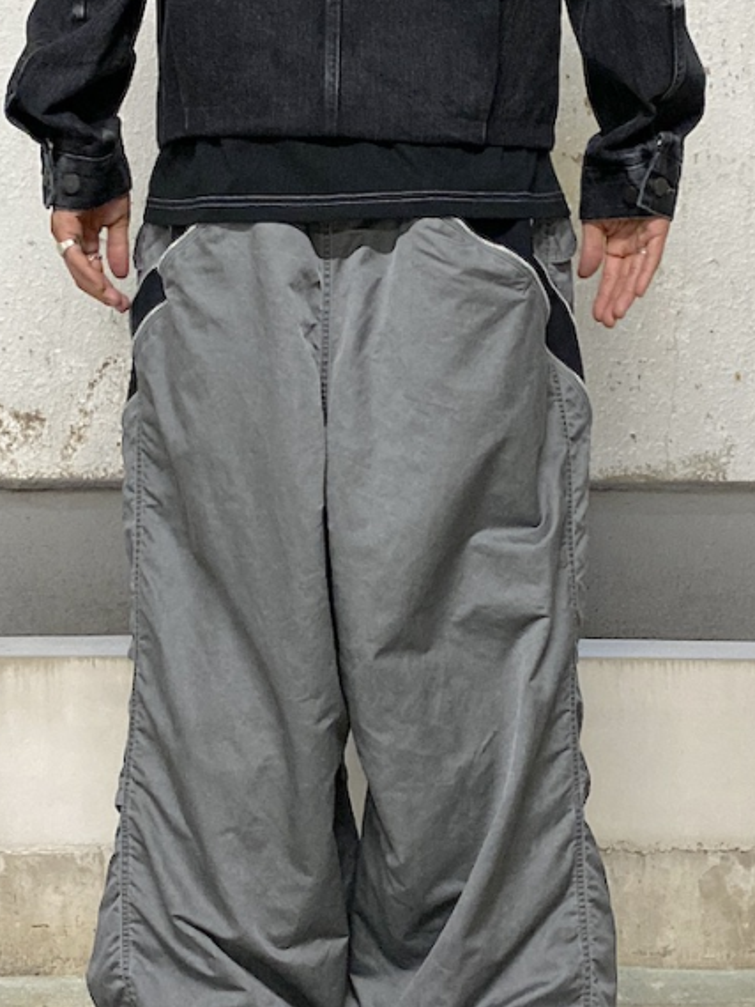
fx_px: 1134
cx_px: 350
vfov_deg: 47.6
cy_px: 603
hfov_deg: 36.8
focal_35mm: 39
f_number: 1.8
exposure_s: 1/33
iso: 640
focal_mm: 4.25
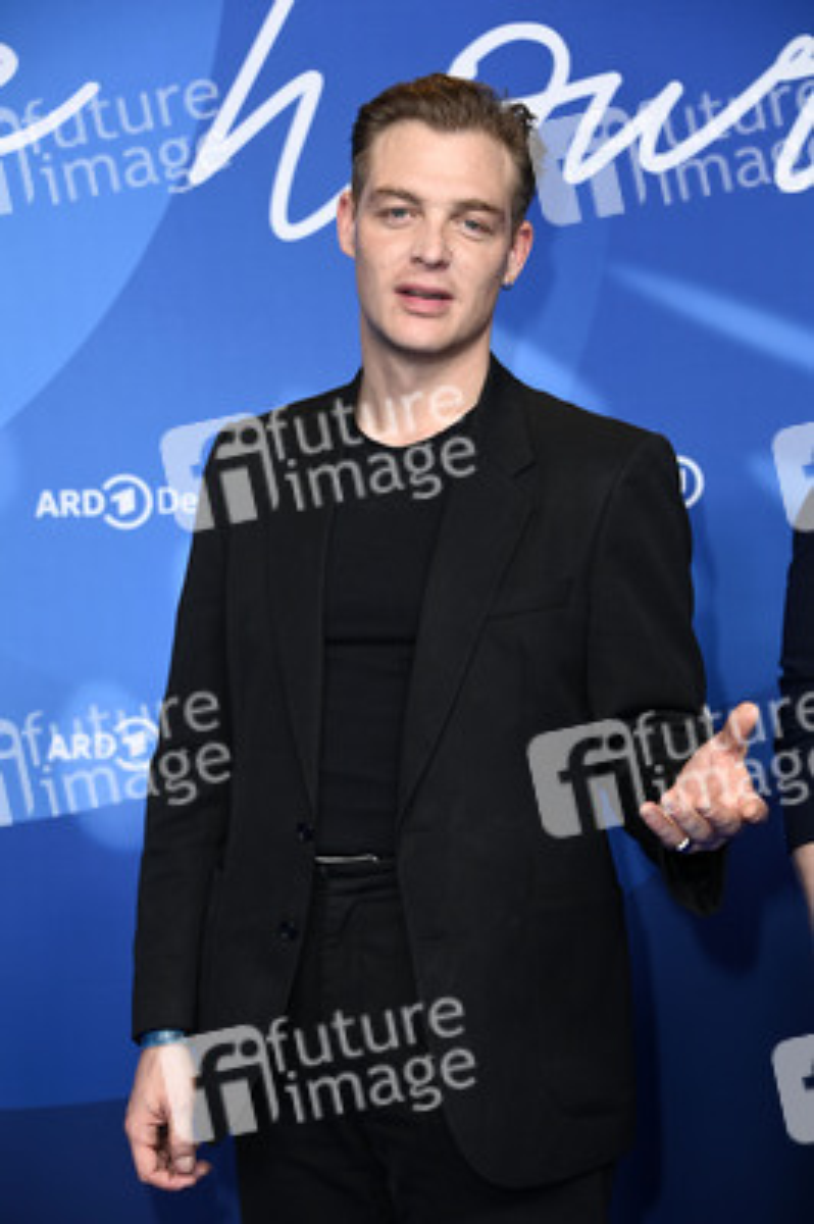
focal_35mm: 92
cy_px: 612
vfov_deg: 22.2
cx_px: 407
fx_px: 3126
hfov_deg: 14.8
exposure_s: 1/250
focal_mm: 92
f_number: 5.6
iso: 1250
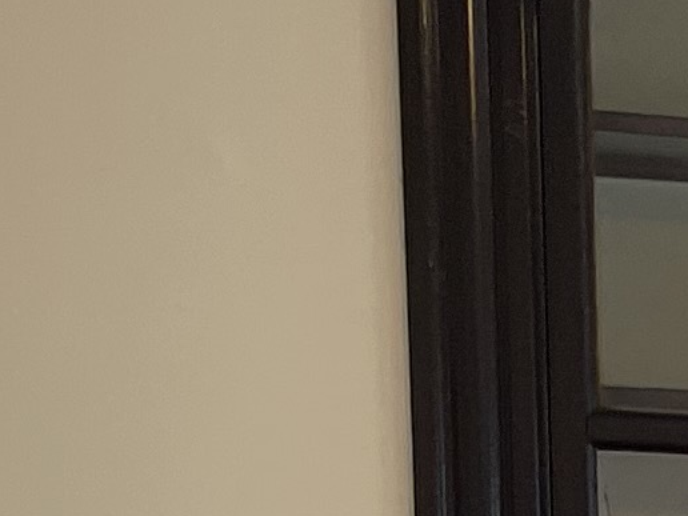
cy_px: 1341
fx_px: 4035
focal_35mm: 203
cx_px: 1919
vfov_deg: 6.8
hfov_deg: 8.5
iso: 50
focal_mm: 5.1
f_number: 1.6
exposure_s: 1/120
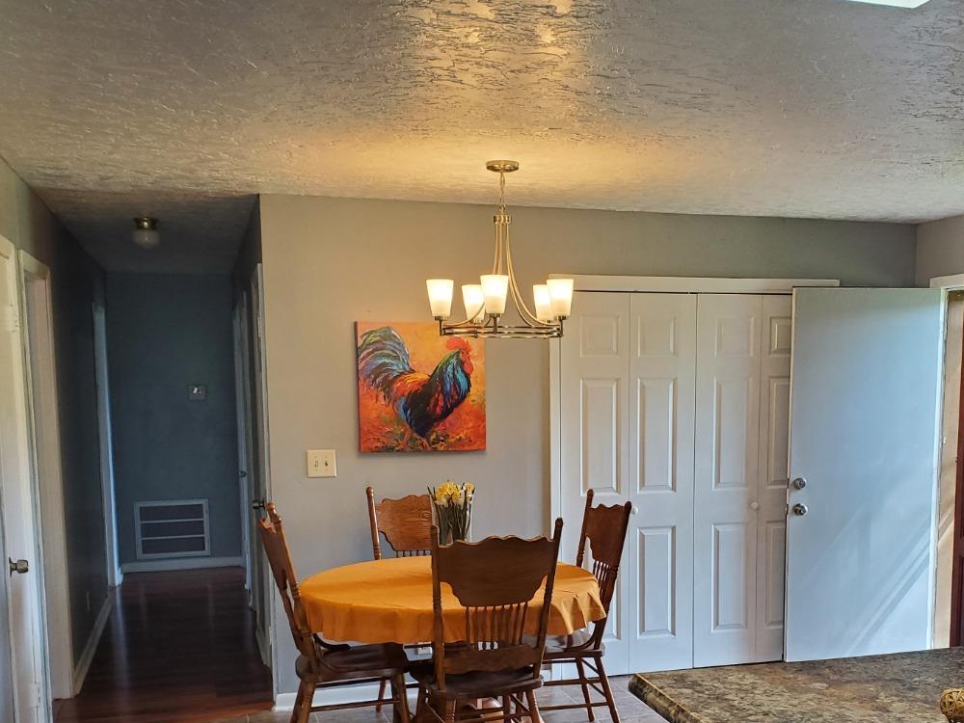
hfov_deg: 47.4
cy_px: 514
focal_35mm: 39
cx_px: 600
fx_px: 1086
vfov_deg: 36.2
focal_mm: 4.3
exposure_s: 1/120
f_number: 2.4
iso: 160
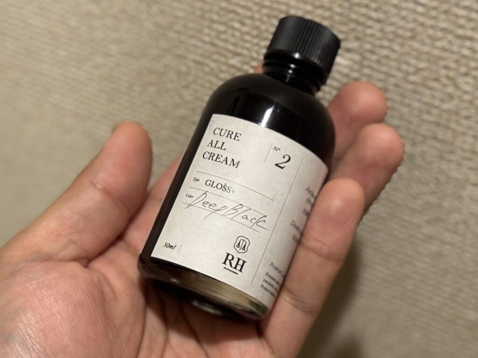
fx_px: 663
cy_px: 179
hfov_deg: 39.7
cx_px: 239
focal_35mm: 48
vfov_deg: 30.3
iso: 200
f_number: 1.78
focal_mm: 6.76
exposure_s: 1/60
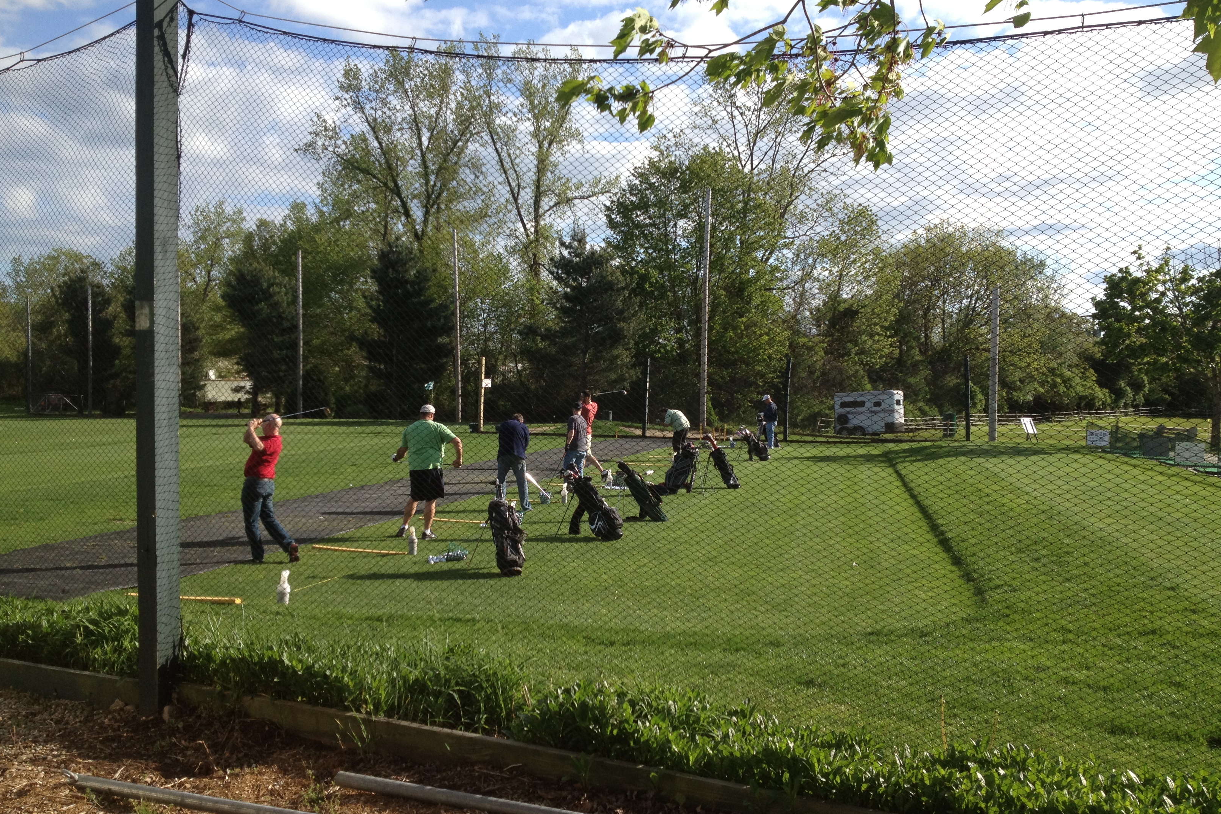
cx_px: 613
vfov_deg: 35.9
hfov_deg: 51.9
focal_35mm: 37
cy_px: 428
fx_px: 1255
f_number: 2.4
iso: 64
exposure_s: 1/1082
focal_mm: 4.28
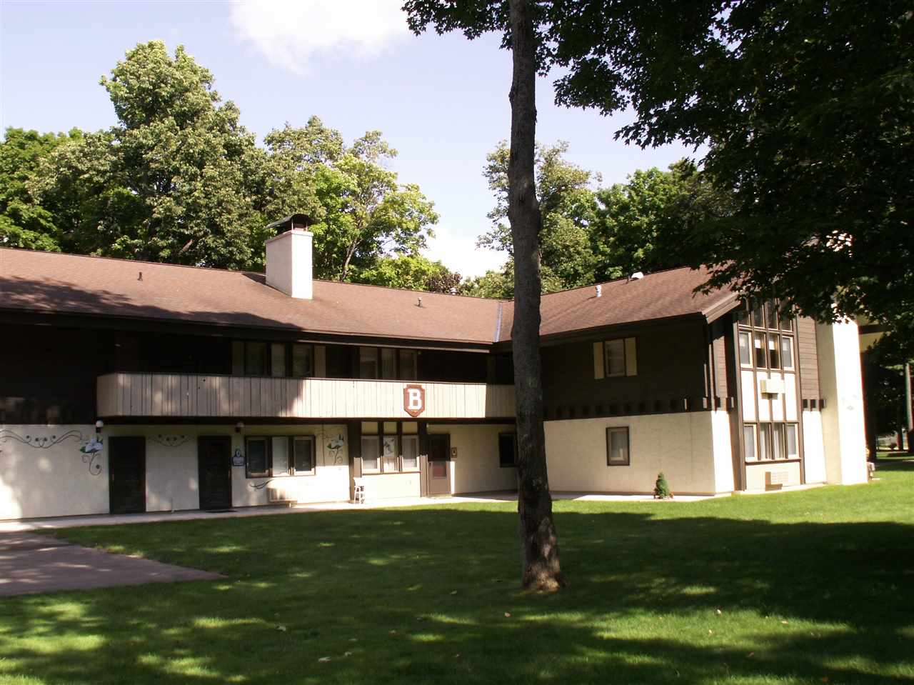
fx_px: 924
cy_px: 342
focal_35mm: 35
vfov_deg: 40.7
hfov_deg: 52.6
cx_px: 457
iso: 50
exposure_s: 1/160
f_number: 5.6
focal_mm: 5.86
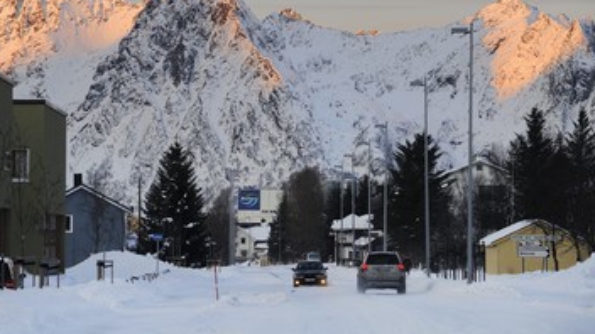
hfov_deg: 12.3
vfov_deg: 6.9
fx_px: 2761
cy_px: 138
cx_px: 248
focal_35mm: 175
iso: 200
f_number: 5.6
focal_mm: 140
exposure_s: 1/160
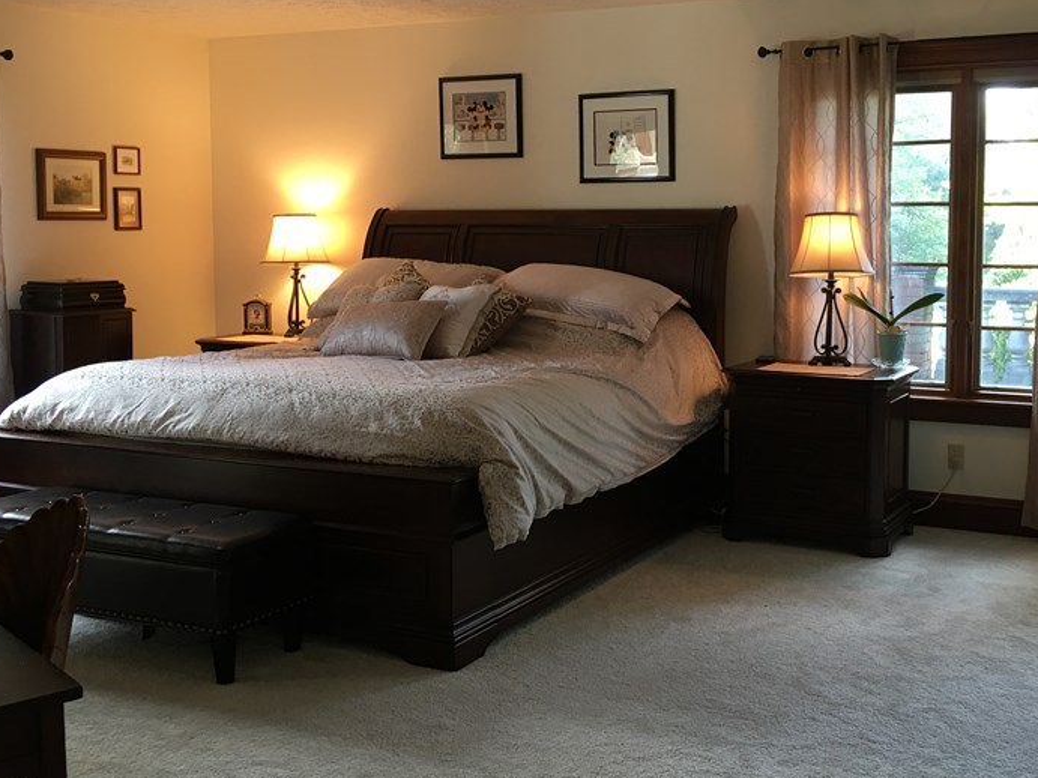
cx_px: 605
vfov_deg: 33.5
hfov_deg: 43.7
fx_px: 1289
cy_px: 332
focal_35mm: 43
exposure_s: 1/15
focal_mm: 4.15
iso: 25
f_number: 2.2
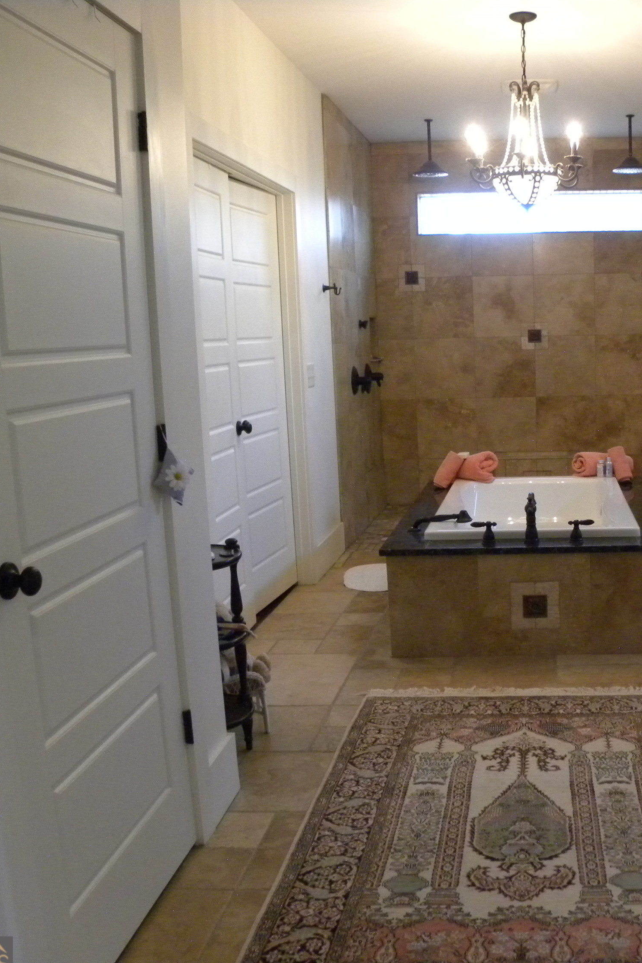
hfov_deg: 34.7
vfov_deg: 51.9
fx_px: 990
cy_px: 492
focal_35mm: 37
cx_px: 524
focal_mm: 4.6
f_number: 2.8
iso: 400
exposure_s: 1/76.6
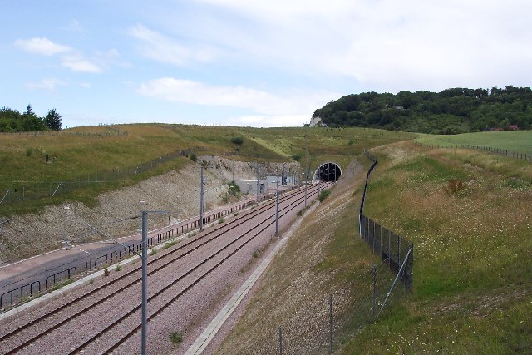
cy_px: 178
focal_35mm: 38
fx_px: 562
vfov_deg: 35.1
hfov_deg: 50.7
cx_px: 266
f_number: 4.8
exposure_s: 1/500
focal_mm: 8
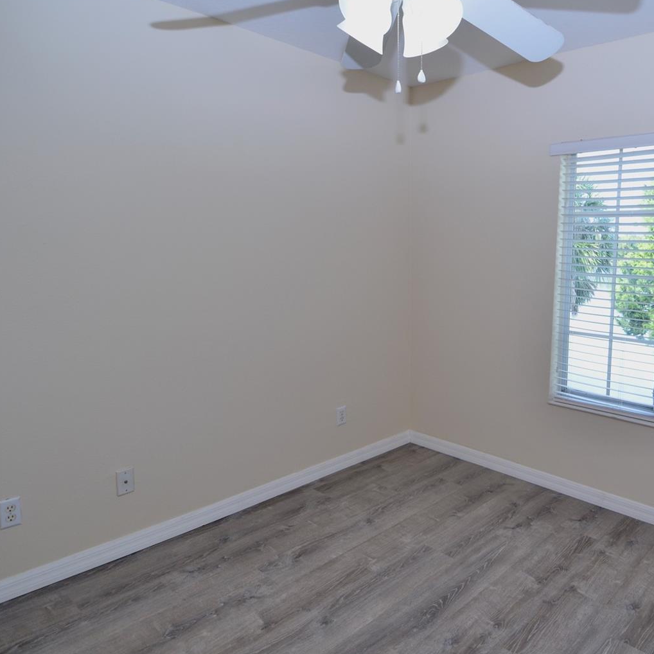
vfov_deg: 65.0
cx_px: 459
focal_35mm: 24
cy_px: 321
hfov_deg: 62.6
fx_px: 513
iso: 360
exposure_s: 1/125
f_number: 5.6
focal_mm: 12
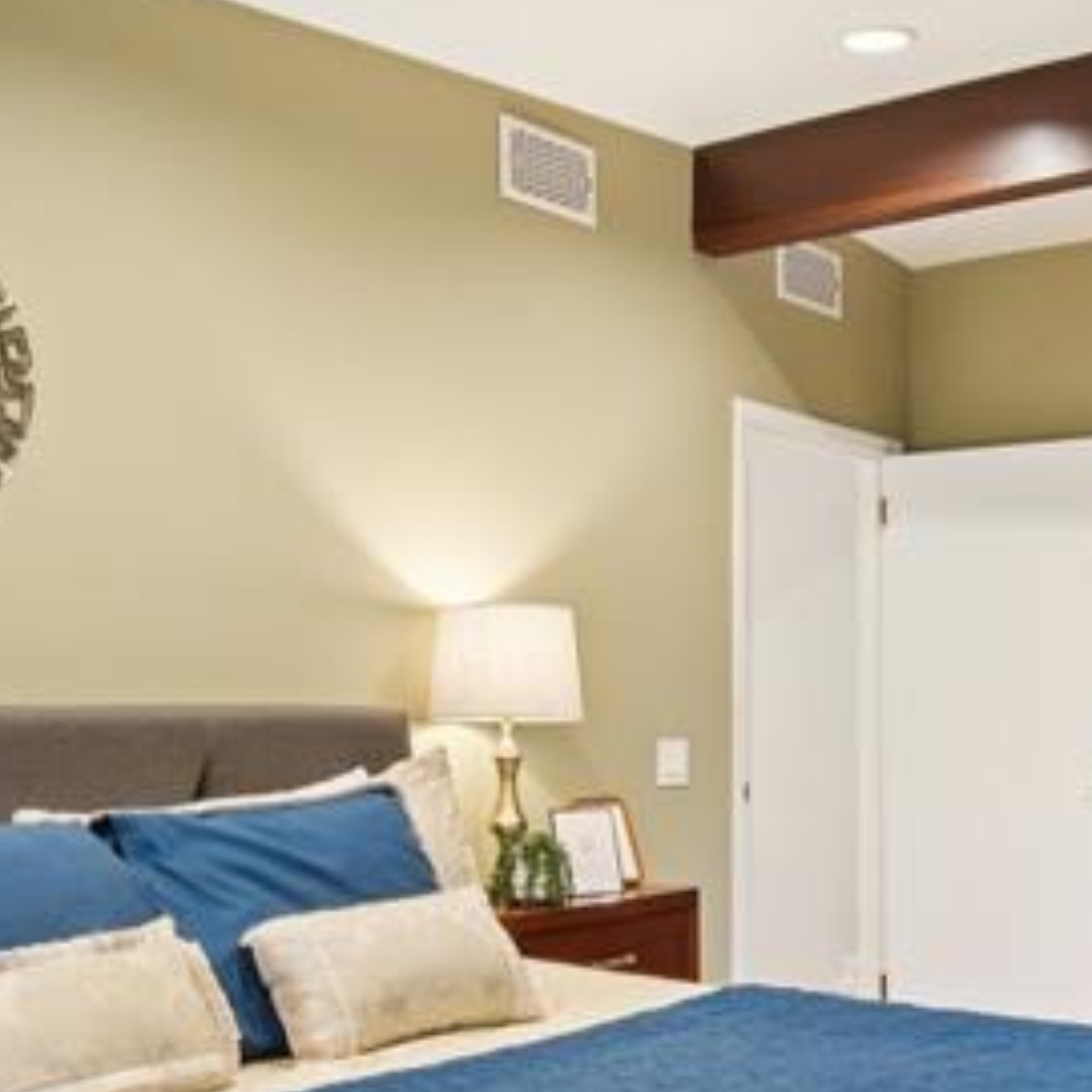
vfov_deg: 37.0
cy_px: 770
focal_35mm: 45
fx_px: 1606
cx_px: 754
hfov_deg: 37.0
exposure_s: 1/2.5
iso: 400
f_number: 9
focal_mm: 14
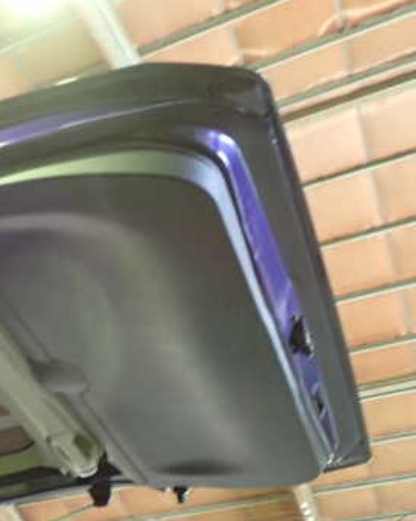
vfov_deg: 35.7
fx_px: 801
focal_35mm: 52
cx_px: -22
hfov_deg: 27.1
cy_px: 344
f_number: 2.3
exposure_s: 1/25
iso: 800
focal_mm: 5.4
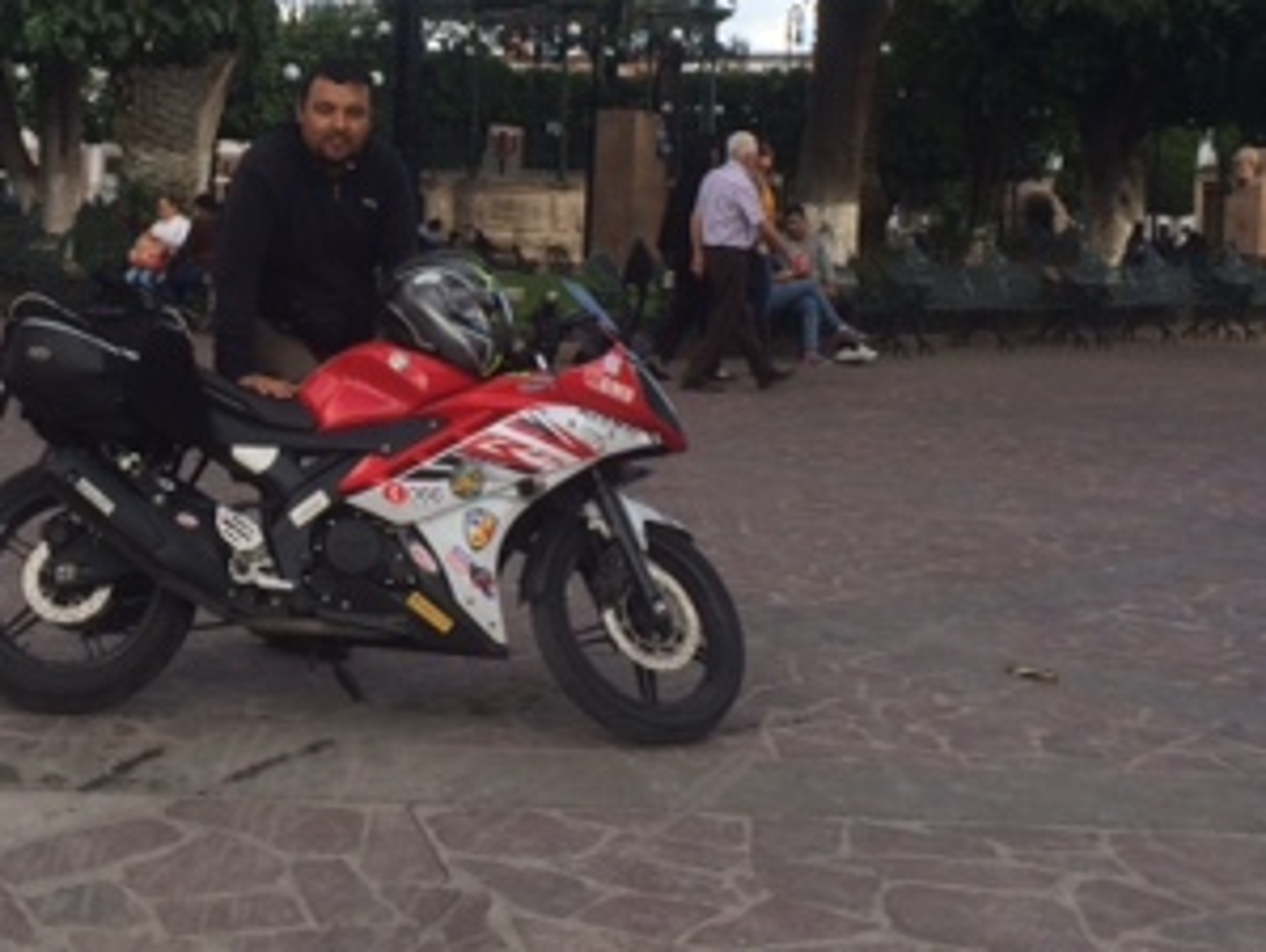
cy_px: 131
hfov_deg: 30.8
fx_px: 2270
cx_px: 368
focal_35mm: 62
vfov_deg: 23.2
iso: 32
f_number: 2.2
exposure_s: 1/651
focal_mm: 4.15
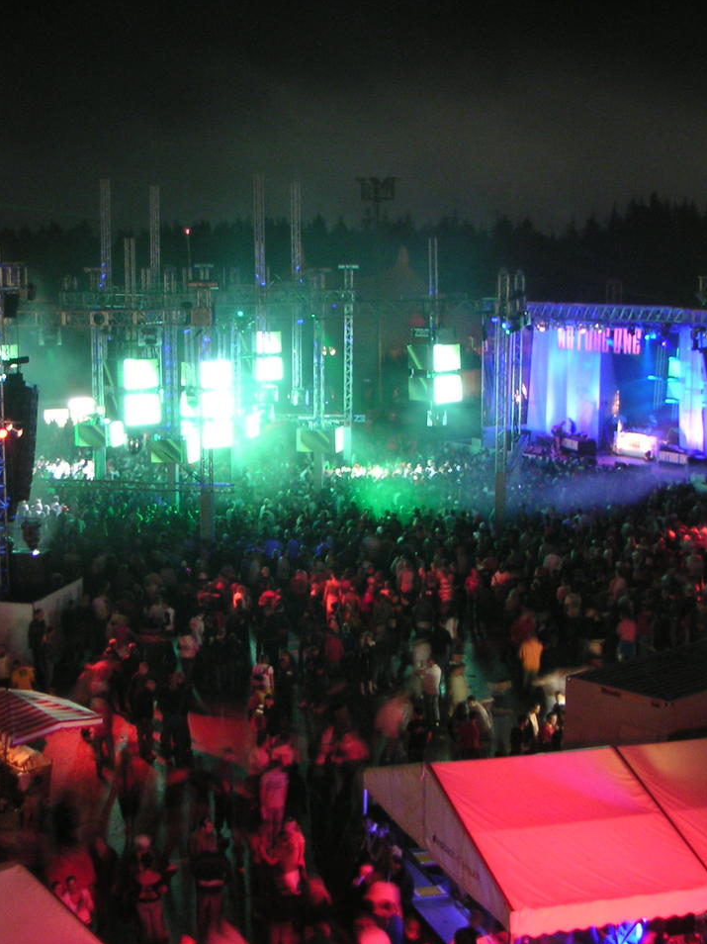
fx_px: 1389
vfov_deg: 37.5
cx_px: 219
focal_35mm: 51
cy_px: 473
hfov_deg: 28.3
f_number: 2.8
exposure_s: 1/1.6
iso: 100
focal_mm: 6
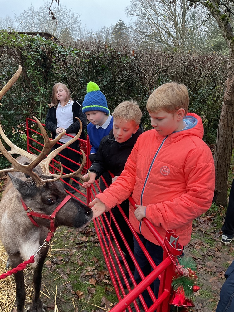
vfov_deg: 61.7
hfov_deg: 48.2
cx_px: 117
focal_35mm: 29
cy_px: 156
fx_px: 261
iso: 80
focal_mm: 3
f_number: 1.8
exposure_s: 1/60
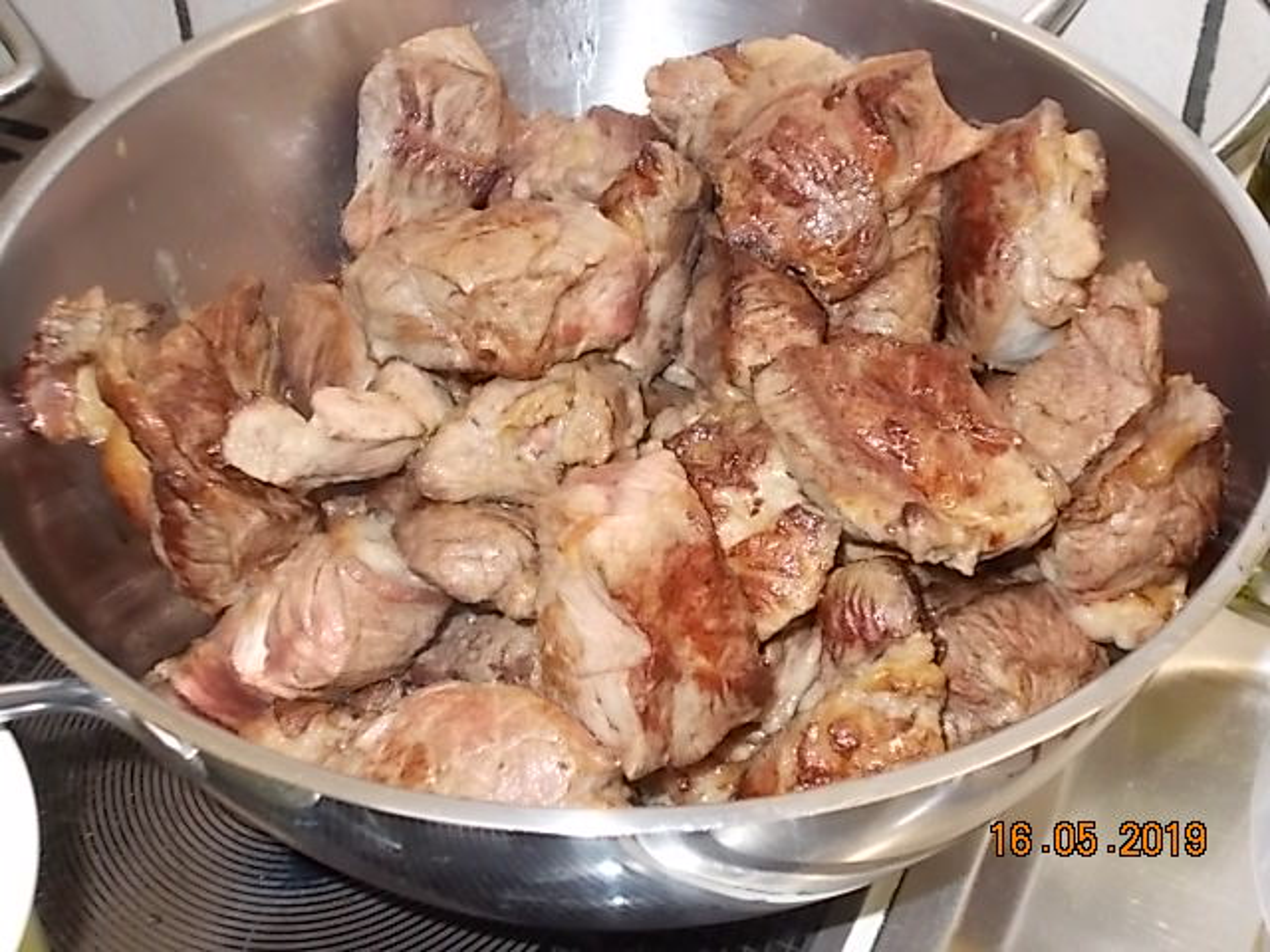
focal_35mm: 50
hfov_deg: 38.2
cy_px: 476
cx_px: 635
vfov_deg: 29.1
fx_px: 1834
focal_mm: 9
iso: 200
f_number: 4.5
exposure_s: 1/30
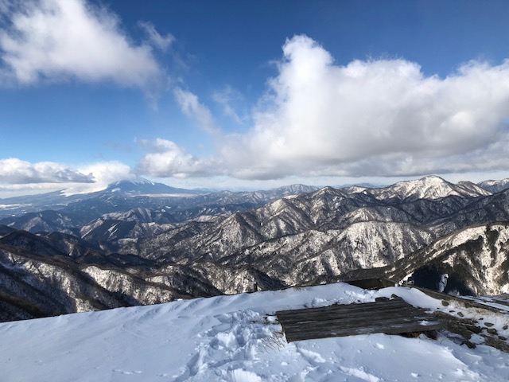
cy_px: 191
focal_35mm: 28
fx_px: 412
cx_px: 254
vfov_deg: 49.7
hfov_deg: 63.4
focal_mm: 3.99
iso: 20
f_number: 1.8
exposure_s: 1/3003
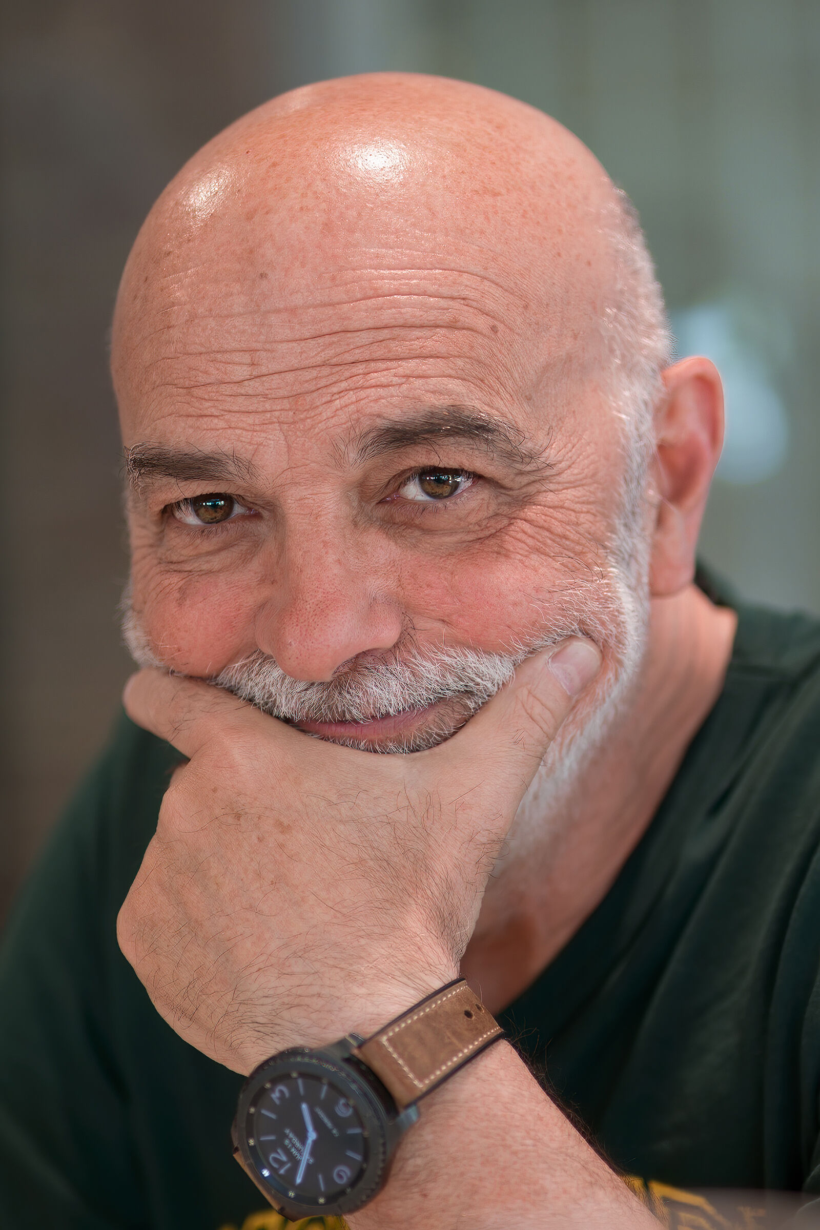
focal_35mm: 50
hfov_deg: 27.0
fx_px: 1708
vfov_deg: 39.6
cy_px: 615
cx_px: 410
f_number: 1.4
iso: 100
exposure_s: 1/40
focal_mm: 50
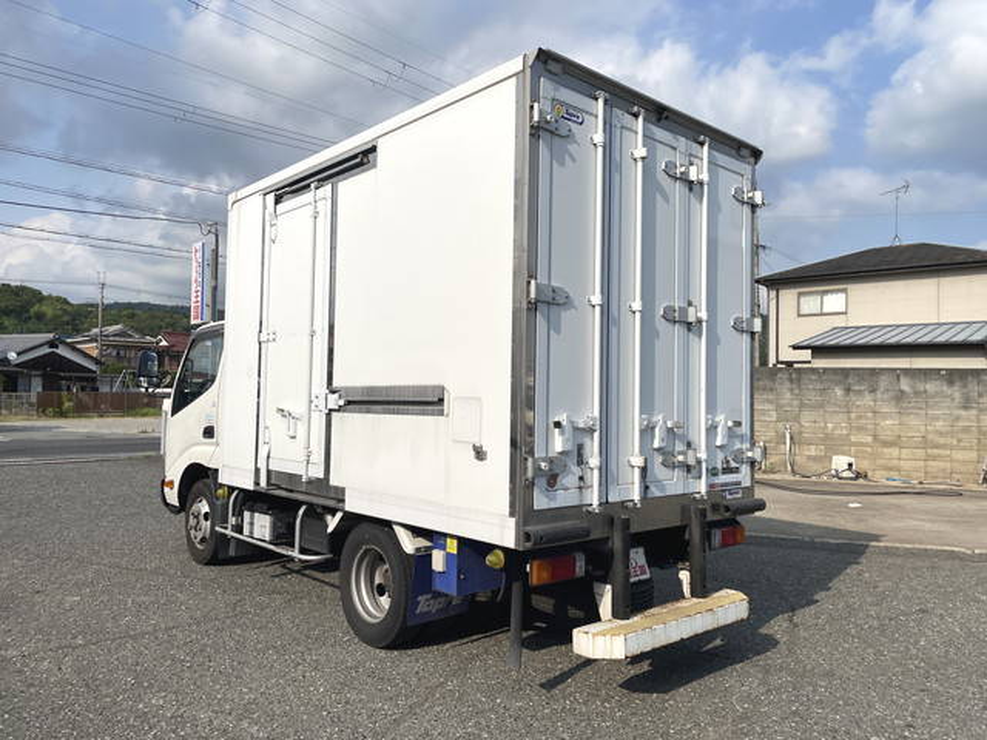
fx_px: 741
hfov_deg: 67.3
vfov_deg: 53.1
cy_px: 370
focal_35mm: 26
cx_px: 494
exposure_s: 1/6494
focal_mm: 4.2
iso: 32
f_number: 1.6
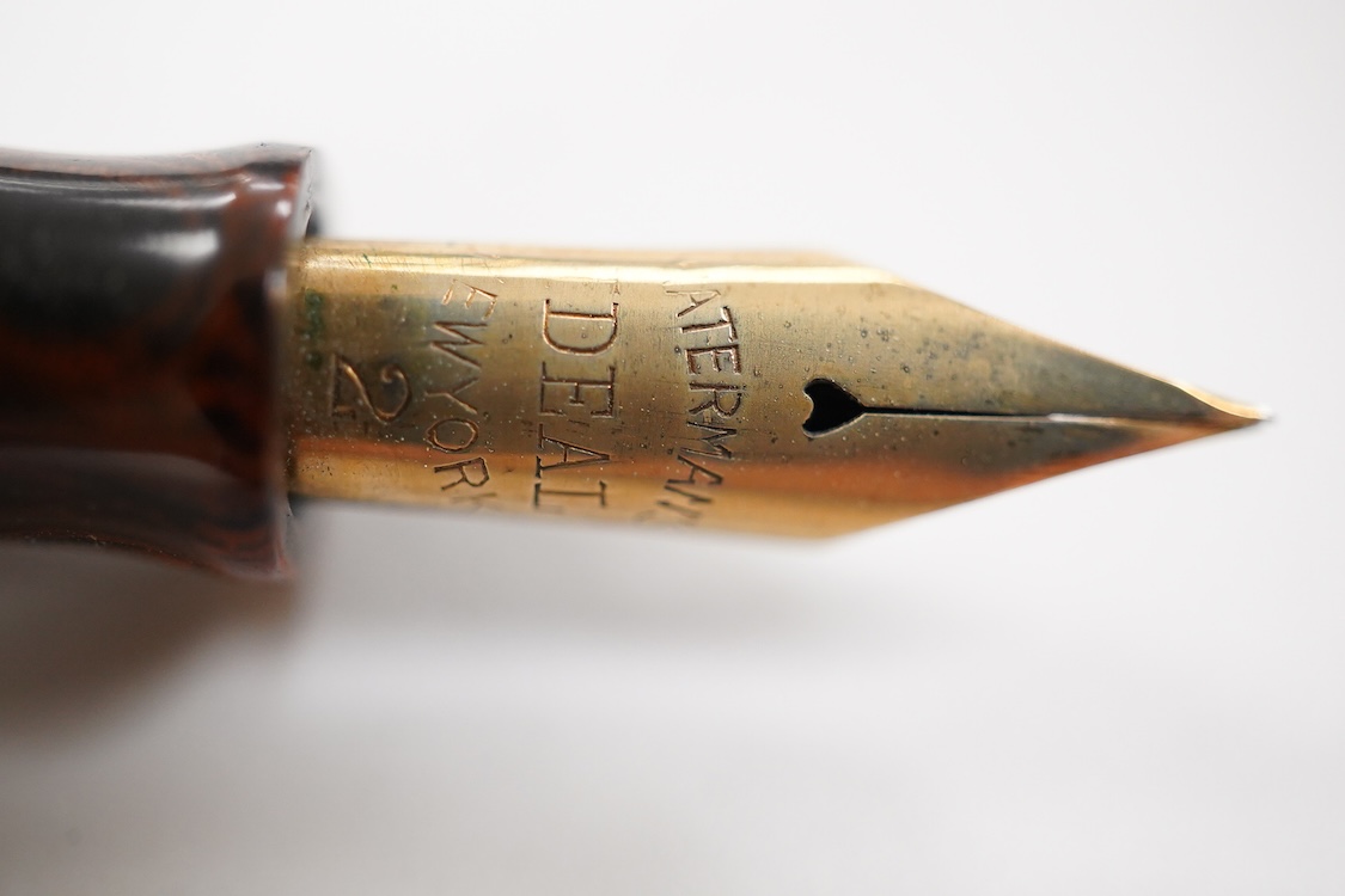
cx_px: 672
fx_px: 1681
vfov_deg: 29.9
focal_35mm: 45
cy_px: 448
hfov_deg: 43.6
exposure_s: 1/200
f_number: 6.3
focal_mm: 30
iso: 2500
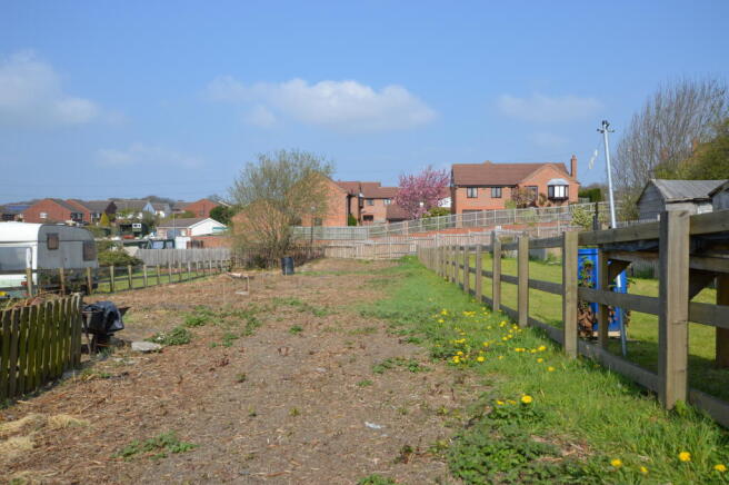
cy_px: 242
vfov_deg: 43.5
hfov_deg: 62.0
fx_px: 607
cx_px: 364
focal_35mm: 30
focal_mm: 20
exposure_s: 1/250
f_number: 8
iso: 100
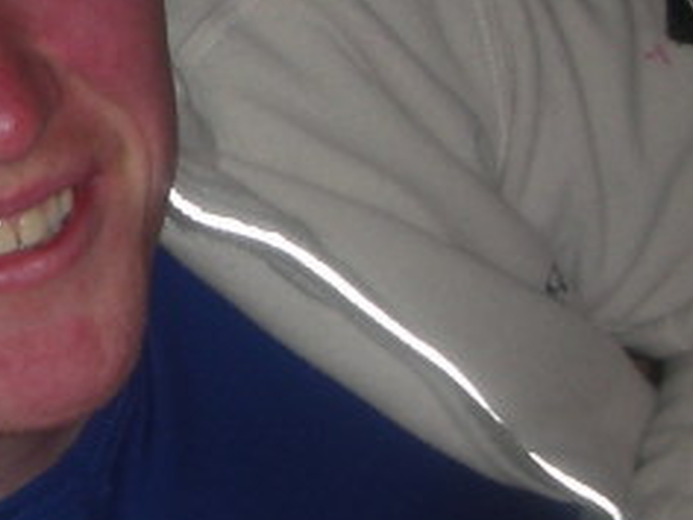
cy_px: -50
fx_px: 3043
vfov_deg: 9.7
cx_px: -517
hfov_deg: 12.0
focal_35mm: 152
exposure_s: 1/60.1
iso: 50
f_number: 3
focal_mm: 5.8
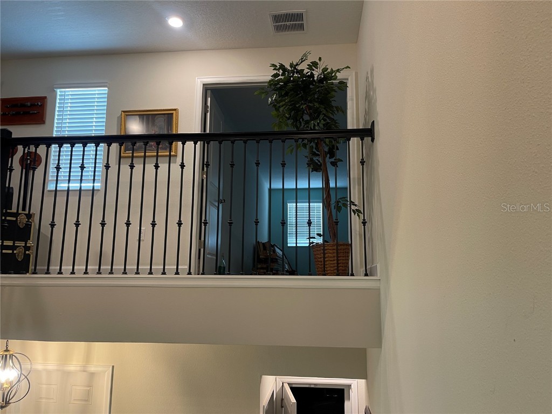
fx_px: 399
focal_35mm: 25
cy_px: 207
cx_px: 276
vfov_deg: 54.9
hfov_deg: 69.4
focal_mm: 5.1
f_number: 1.6
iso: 125
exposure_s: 1/60
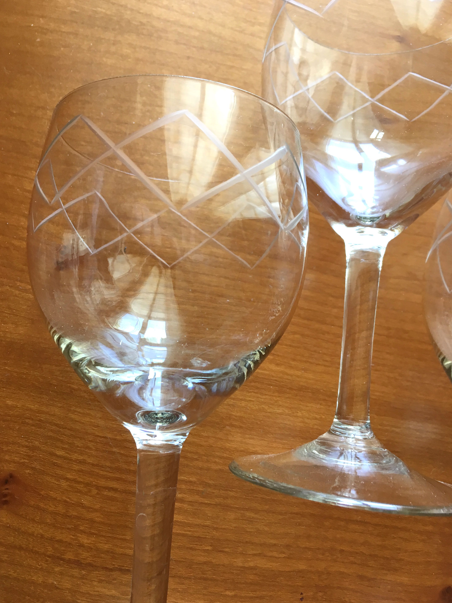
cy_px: 300
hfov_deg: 46.8
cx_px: 221
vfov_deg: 60.0
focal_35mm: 30
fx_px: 522
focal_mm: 4.15
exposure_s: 1/33
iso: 80
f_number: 2.2
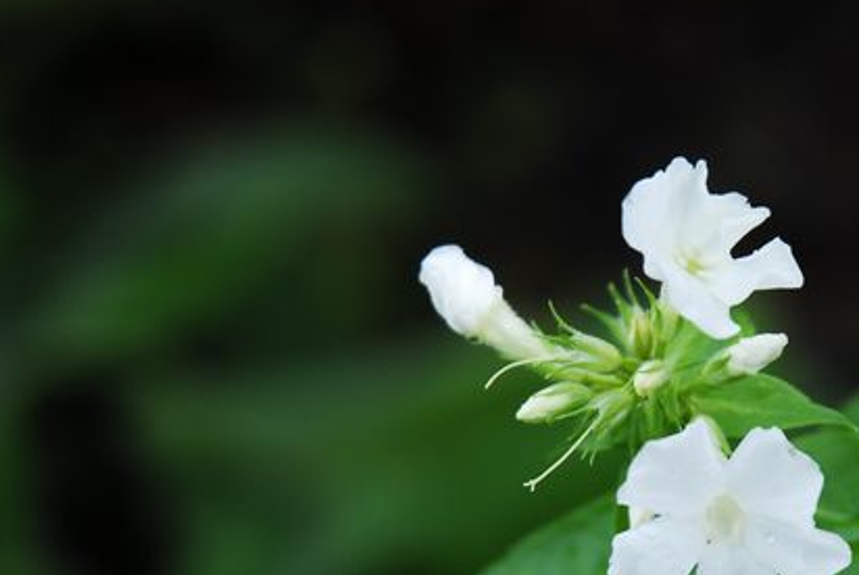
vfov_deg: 6.7
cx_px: 755
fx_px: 4875
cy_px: 471
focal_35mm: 204
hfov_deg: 10.0
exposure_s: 1/100
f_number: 5
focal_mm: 70
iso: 400
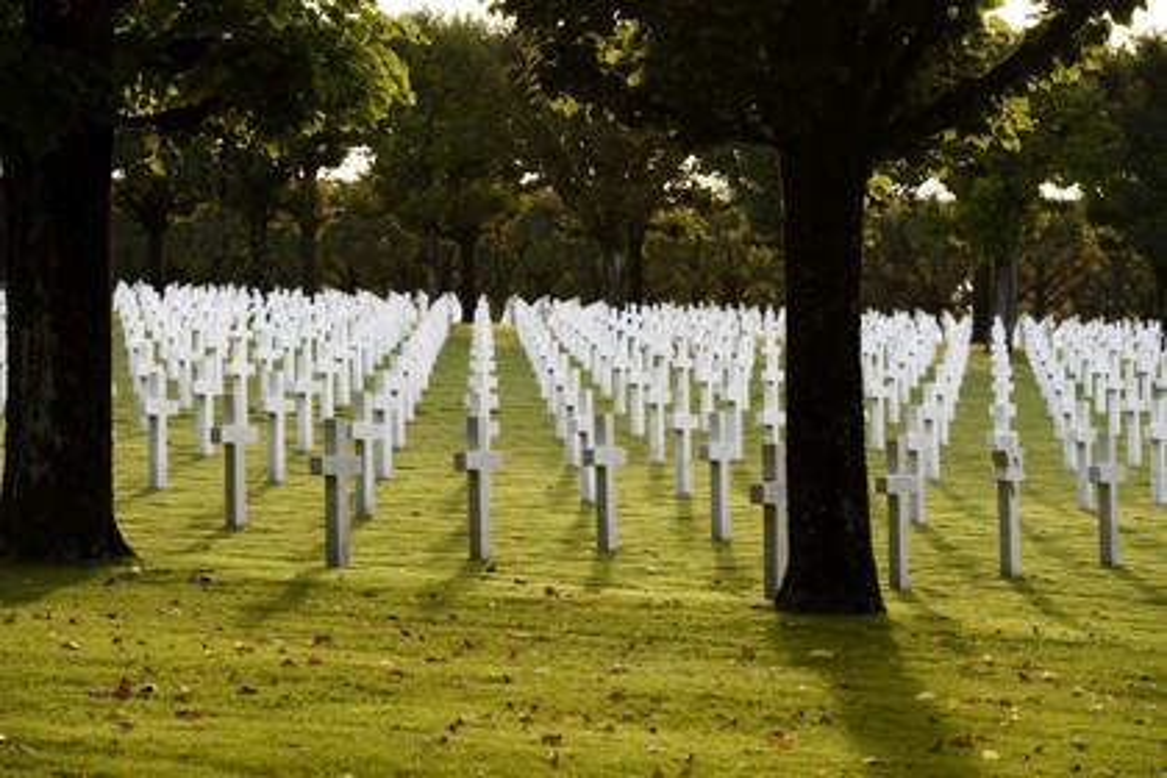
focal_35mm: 150
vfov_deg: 9.1
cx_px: 584
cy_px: 389
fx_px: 4862
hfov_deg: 13.7
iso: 400
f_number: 8
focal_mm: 150
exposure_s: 1/200
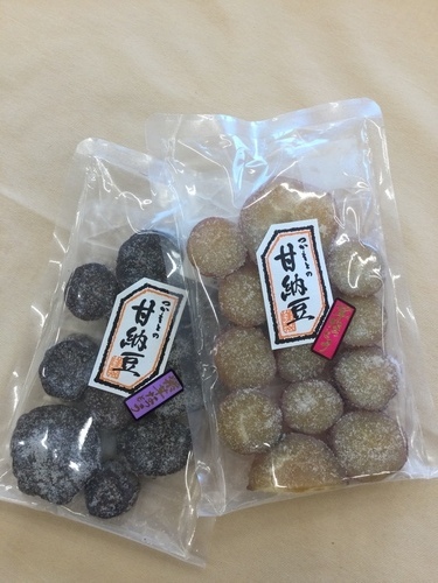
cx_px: 219
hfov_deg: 45.4
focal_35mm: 31
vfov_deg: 58.4
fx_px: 523
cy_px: 292
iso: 25
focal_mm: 3.3
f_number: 2.4
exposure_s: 1/40
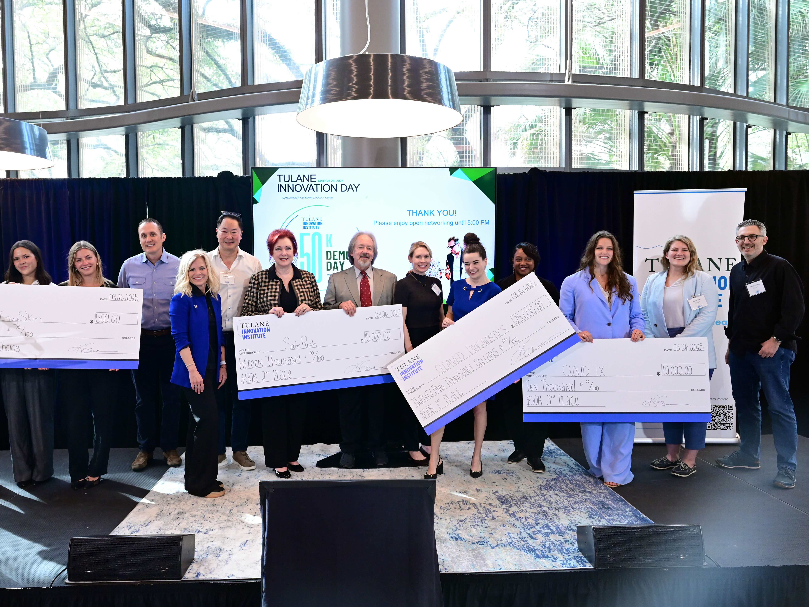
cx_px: 368
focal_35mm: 27
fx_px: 631
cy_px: 297
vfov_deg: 51.3
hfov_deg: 65.2
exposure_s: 1/160
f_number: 5.6
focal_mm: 24
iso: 2500
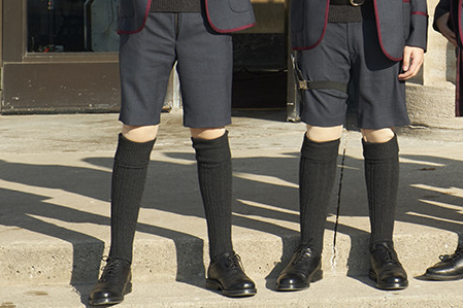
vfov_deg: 8.4
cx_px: 524
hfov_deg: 12.4
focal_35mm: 162
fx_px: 2083
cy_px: -6
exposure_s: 1/250
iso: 400
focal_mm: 47
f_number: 11
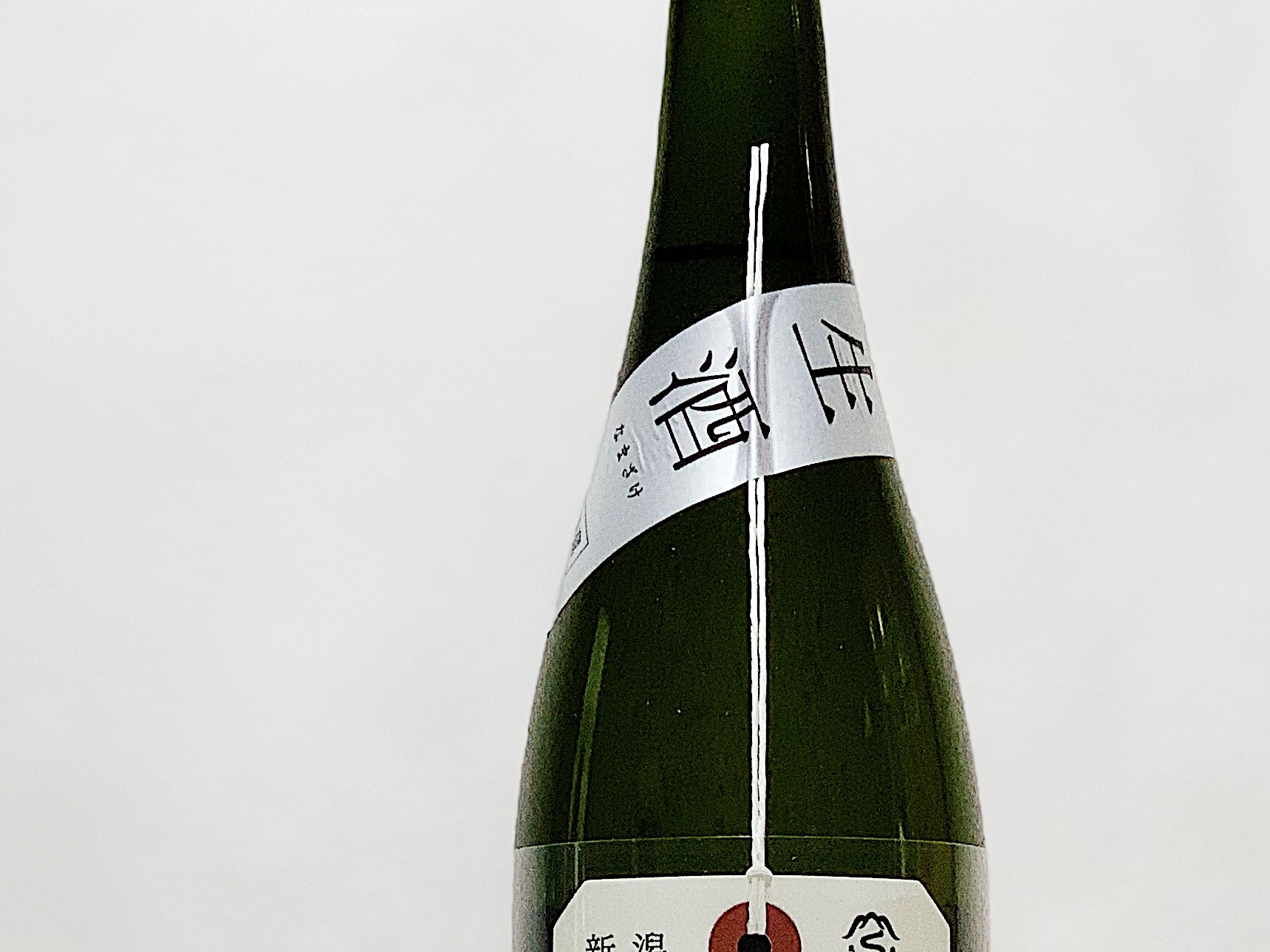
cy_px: 705
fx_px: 4476
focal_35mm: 122
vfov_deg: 12.1
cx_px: 757
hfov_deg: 16.1
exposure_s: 1/98
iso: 80
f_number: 2.4
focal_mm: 6
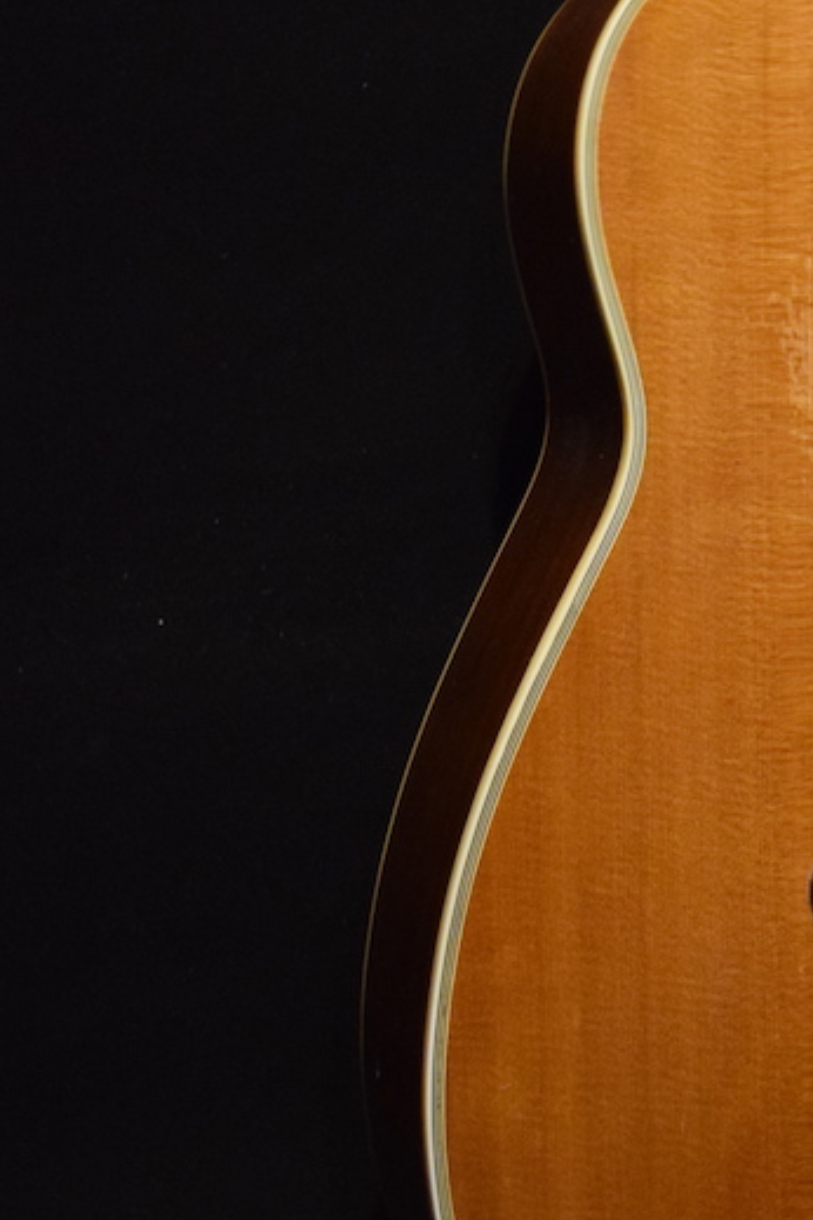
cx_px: 1036
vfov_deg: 19.0
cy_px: -54
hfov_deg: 12.8
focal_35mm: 104
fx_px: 3523
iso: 2200
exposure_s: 1/30
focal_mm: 24
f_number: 4
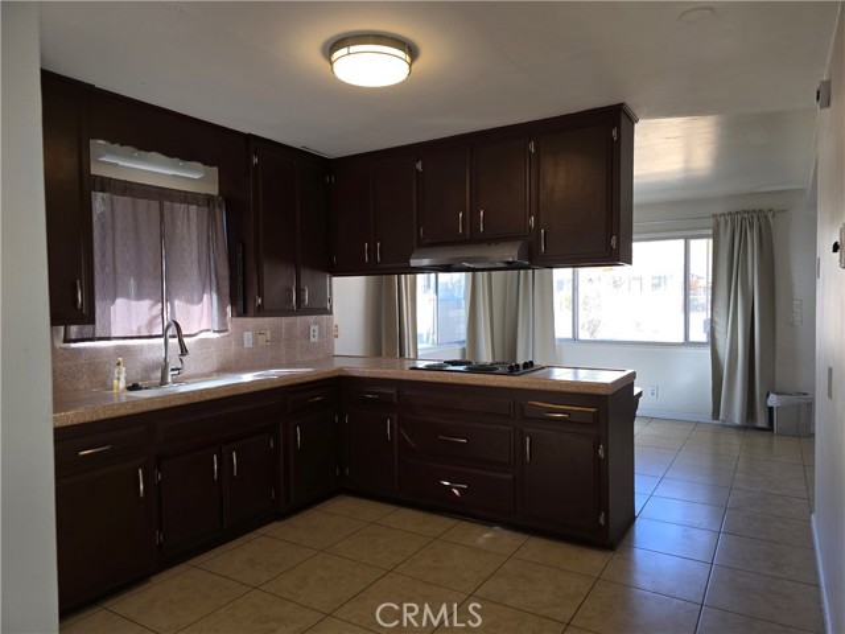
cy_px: 317
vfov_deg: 58.9
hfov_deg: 73.9
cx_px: 422
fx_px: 561
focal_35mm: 23
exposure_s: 1/60
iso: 40
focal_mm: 6.3
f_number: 1.7
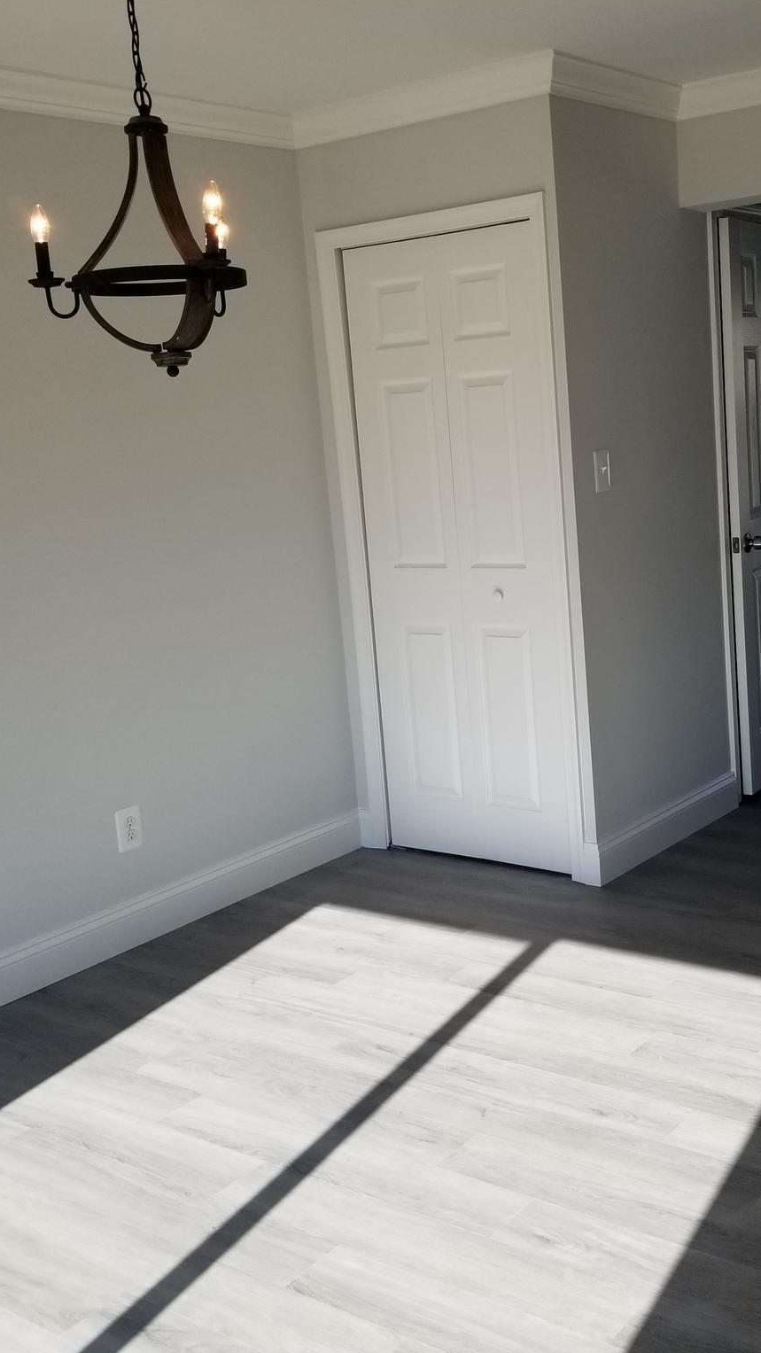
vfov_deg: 52.8
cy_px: 674
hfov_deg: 30.9
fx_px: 1363
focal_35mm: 38
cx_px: 514
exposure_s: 1/668
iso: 50
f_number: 1.7
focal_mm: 4.25
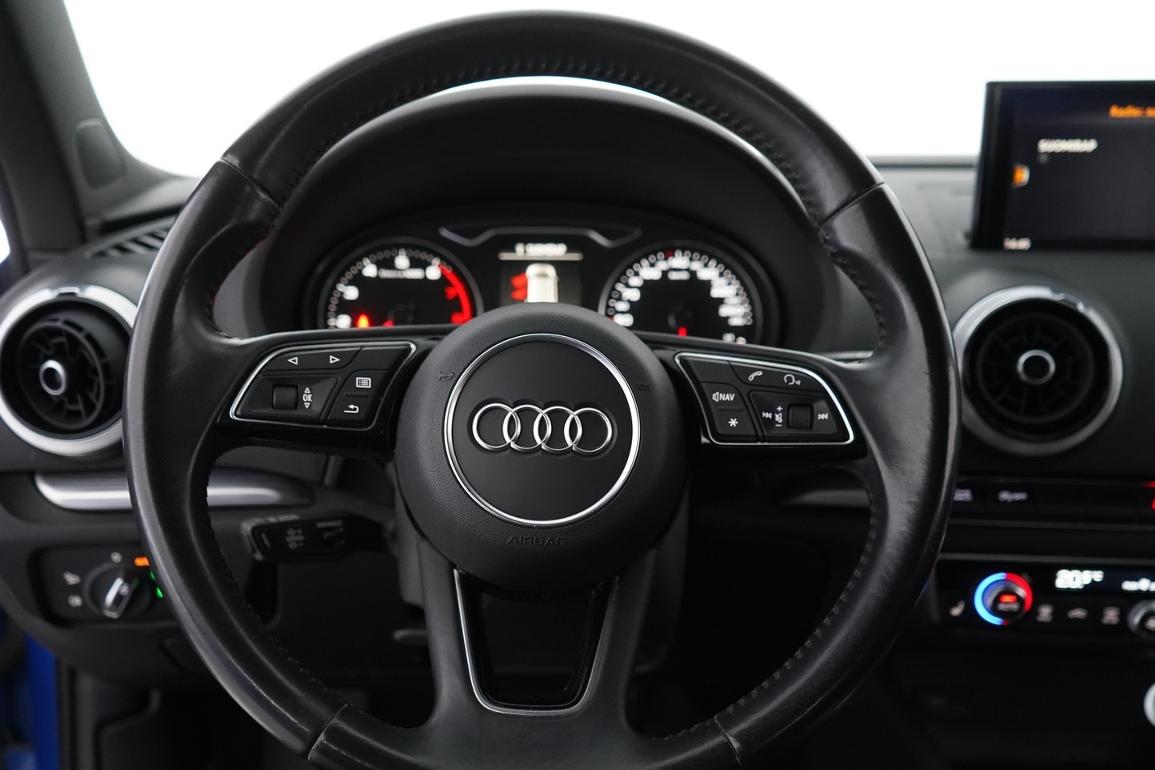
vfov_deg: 38.8
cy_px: 427
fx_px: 1091
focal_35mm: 34
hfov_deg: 55.8
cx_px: 550
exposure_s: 1/40
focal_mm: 30
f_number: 3.5
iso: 3200
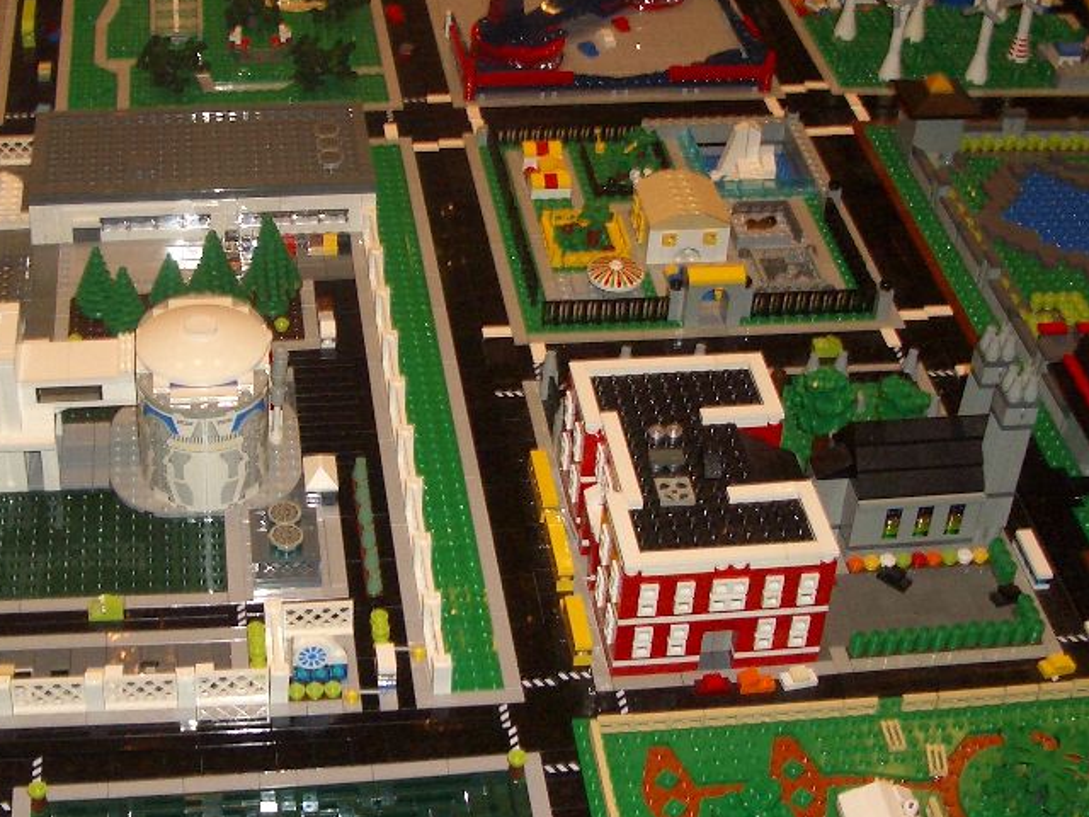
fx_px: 1982
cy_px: 315
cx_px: 410
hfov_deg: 30.6
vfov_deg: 23.2
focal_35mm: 63
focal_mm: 5.8
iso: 100
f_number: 2.6
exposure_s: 1/60
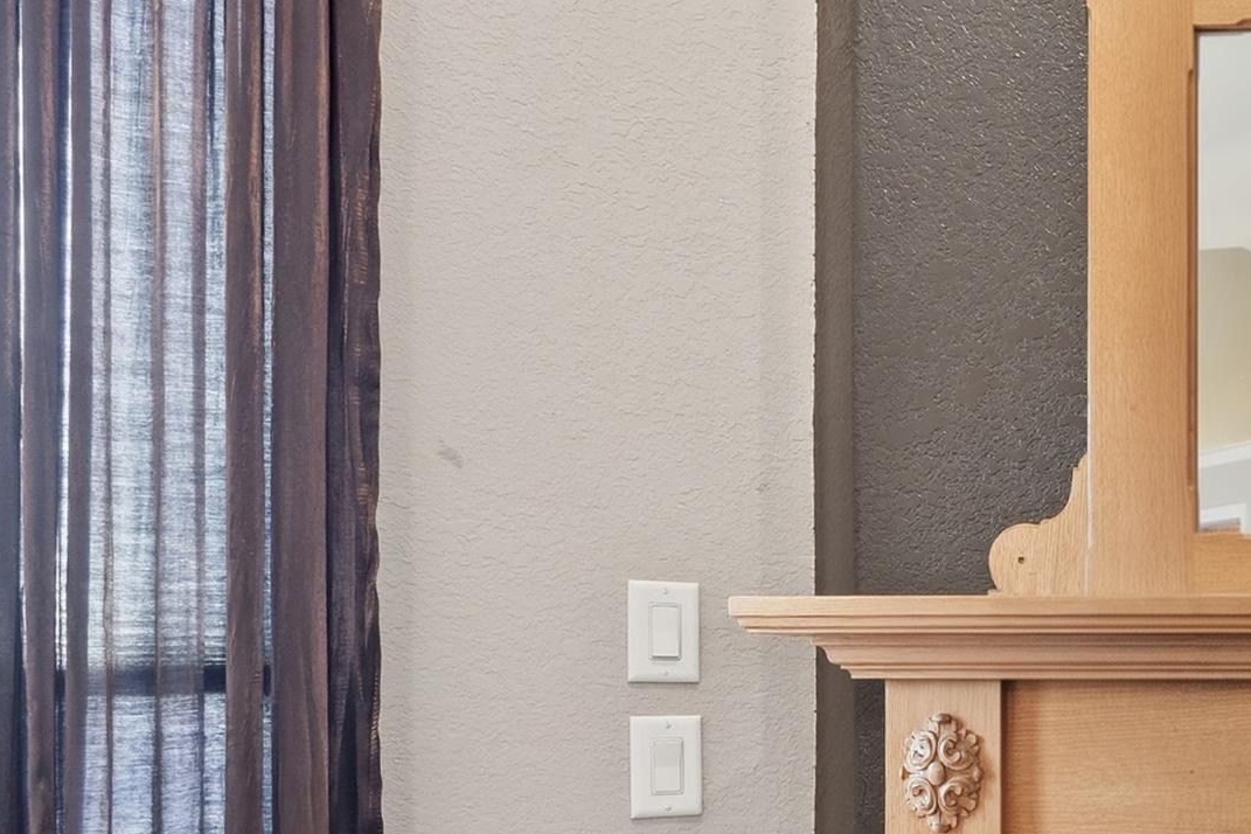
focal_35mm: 42
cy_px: 683
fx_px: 1459
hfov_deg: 33.9
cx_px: 1615
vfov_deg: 31.0
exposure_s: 1/10
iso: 250
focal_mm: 10
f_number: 9
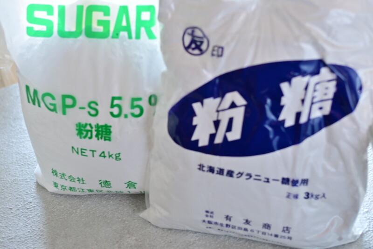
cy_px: 124
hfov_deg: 33.4
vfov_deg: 22.6
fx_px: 621
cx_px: 186
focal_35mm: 60
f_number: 2.8
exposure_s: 1/5
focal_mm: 40
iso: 100
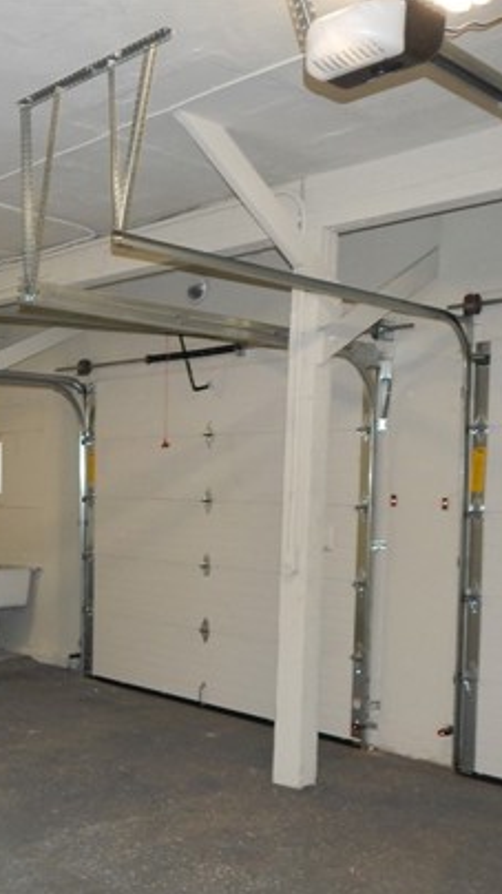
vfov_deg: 52.5
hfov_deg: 28.7
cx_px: -27
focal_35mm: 38
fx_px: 900
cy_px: 527
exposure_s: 1/30
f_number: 3
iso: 200
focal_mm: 4
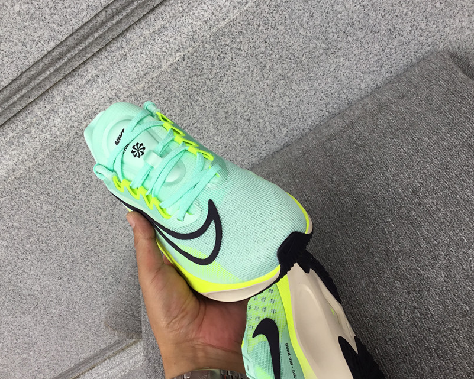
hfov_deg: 52.8
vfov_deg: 43.4
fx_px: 477
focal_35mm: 34
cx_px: 218
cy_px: 183
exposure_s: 1/128
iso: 25
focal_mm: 3.3
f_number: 2.4
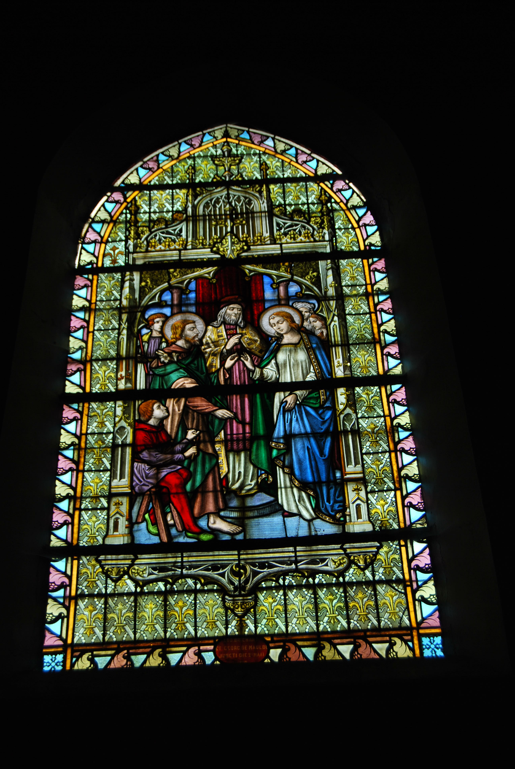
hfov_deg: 28.2
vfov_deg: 41.1
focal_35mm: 48
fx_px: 1027
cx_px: 258
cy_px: 384
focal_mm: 32
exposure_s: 1/125
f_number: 5.6
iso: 110
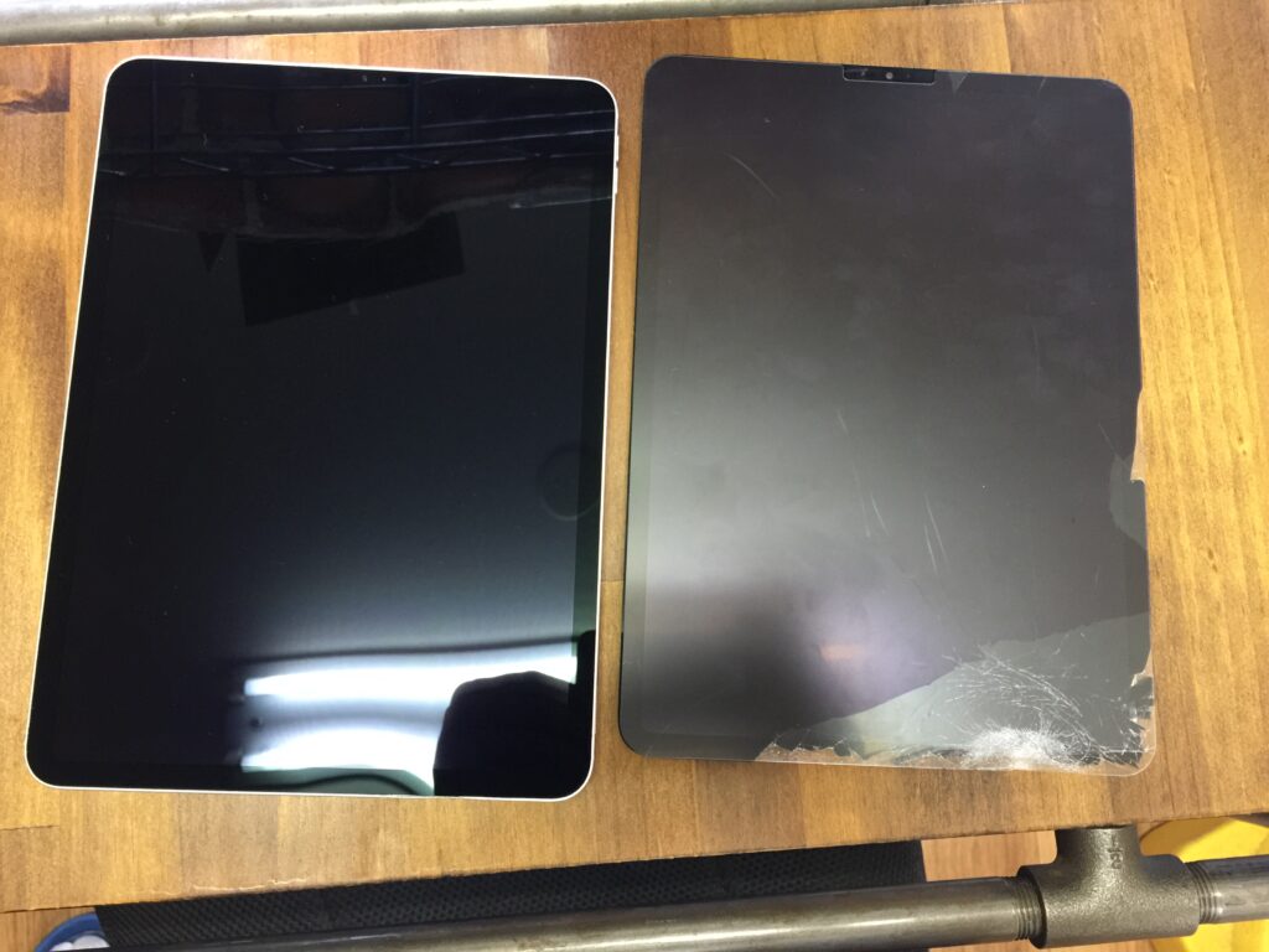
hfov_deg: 61.7
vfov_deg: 48.2
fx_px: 1063
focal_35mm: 29
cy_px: 476
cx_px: 634
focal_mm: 4.15
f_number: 2.2
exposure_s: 1/17
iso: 160
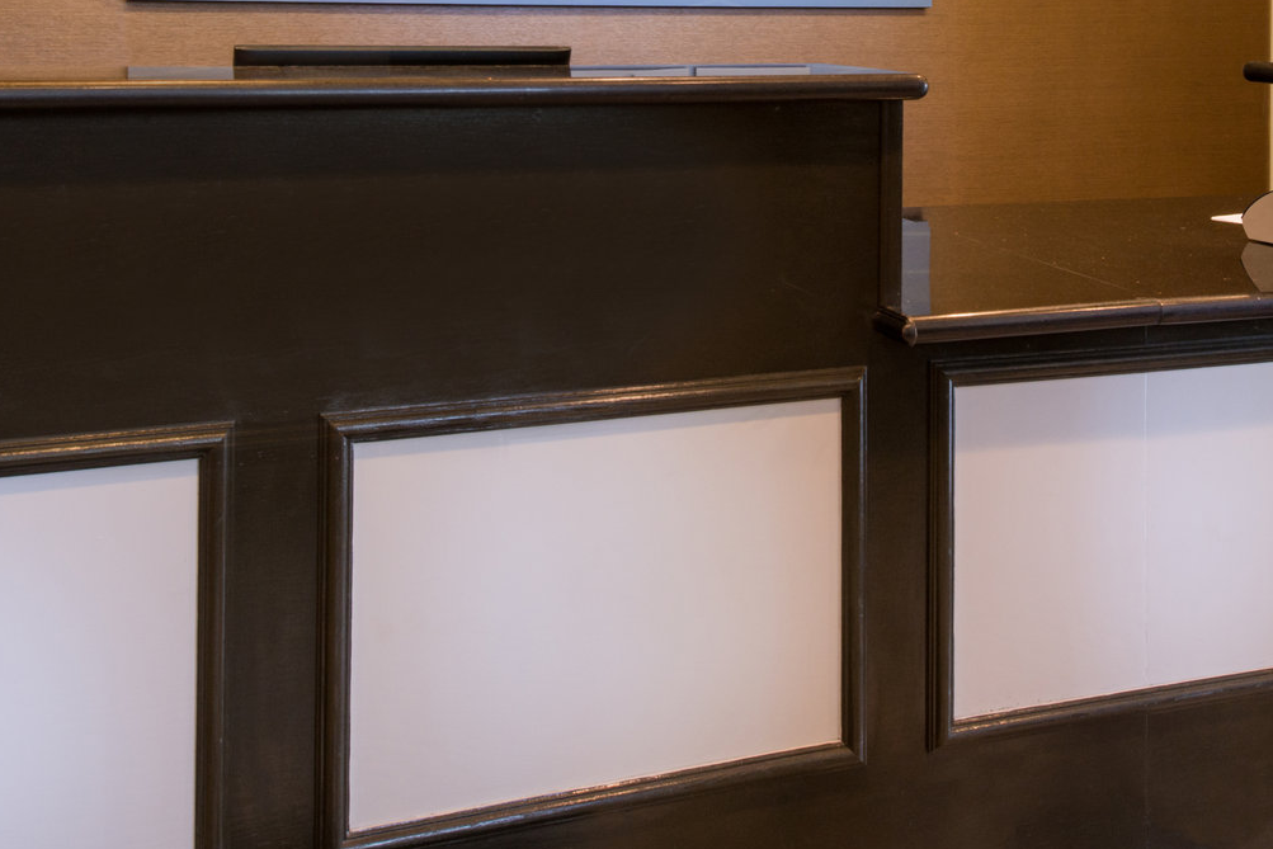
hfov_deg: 40.2
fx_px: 1733
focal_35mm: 49
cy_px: 231
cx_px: 755
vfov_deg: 27.2
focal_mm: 24
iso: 400
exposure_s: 1/8
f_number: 11
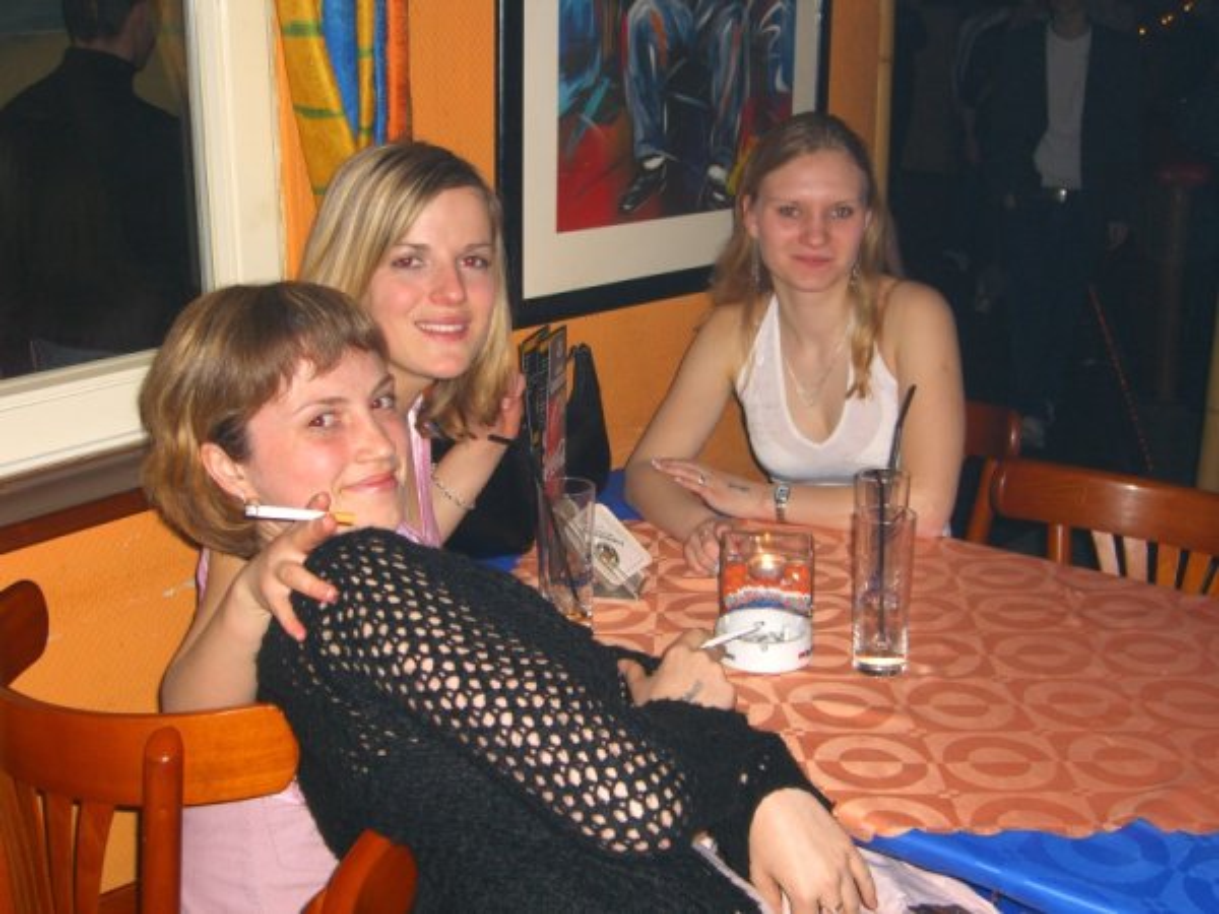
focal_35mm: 46
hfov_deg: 41.2
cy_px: 457
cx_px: 610
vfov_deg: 31.5
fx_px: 1620
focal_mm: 9.5
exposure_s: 1/60
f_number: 3.1
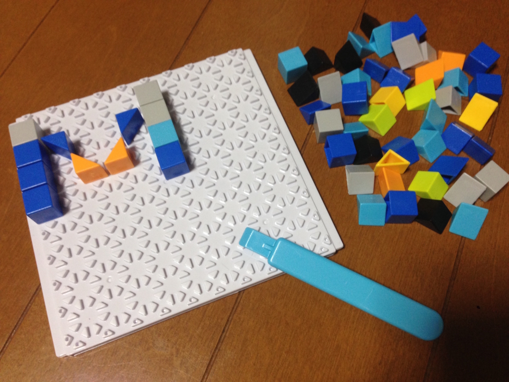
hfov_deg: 55.4
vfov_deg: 42.9
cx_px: 254
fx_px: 485
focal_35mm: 33
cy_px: 191
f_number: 2.4
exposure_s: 1/20
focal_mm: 4.12
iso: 125
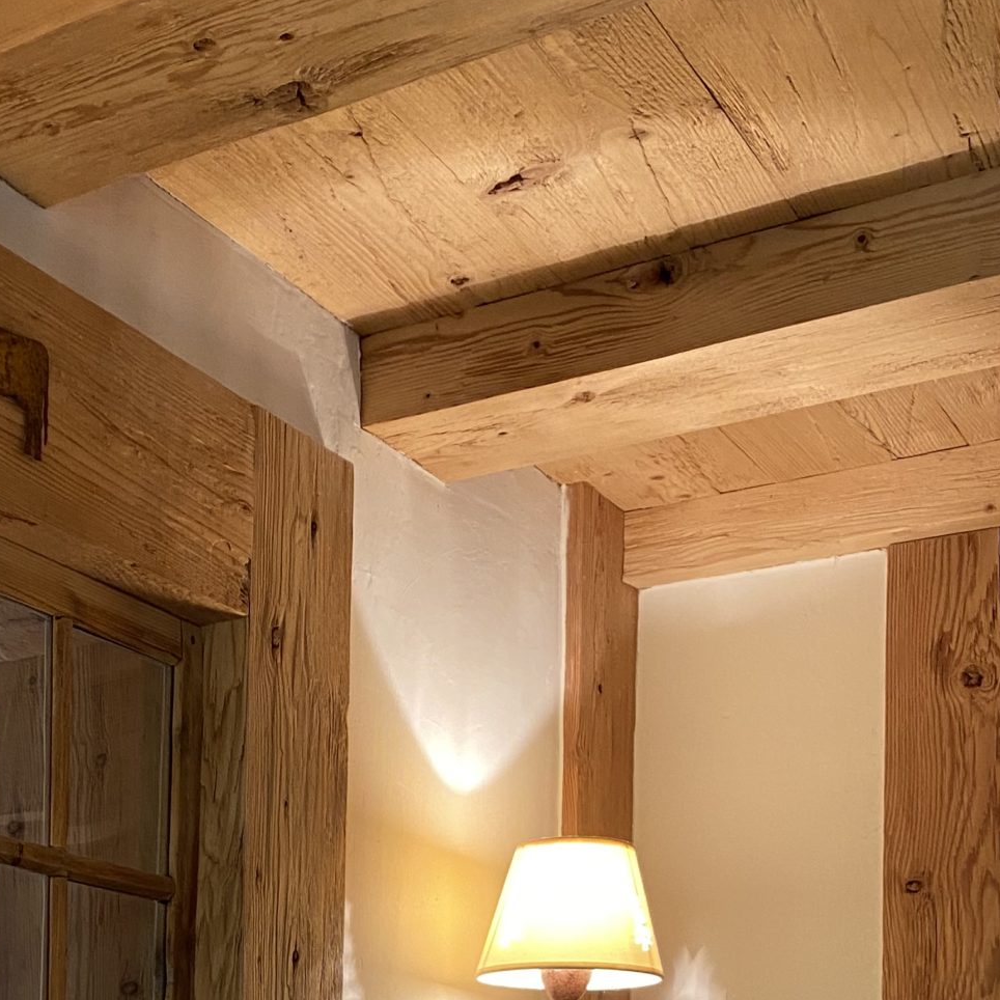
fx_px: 1994
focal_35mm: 61
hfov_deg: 26.9
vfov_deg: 25.1
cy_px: 1233
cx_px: 39
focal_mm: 4.25
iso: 125
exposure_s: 1/50
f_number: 1.8
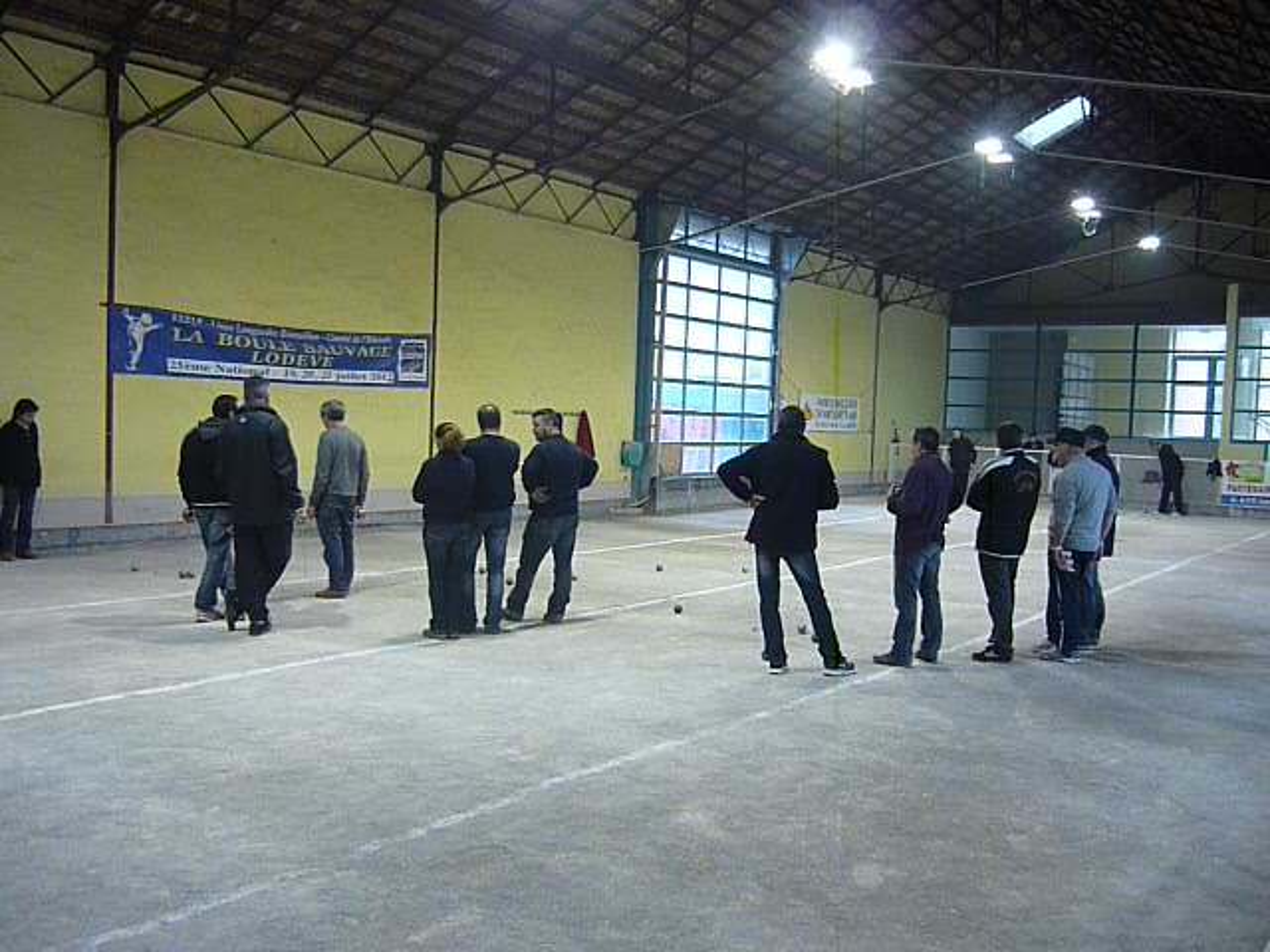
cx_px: 635
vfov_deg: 42.9
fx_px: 1211
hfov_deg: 55.4
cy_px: 476
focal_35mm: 33
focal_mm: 5.5
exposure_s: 1/50
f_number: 2.8
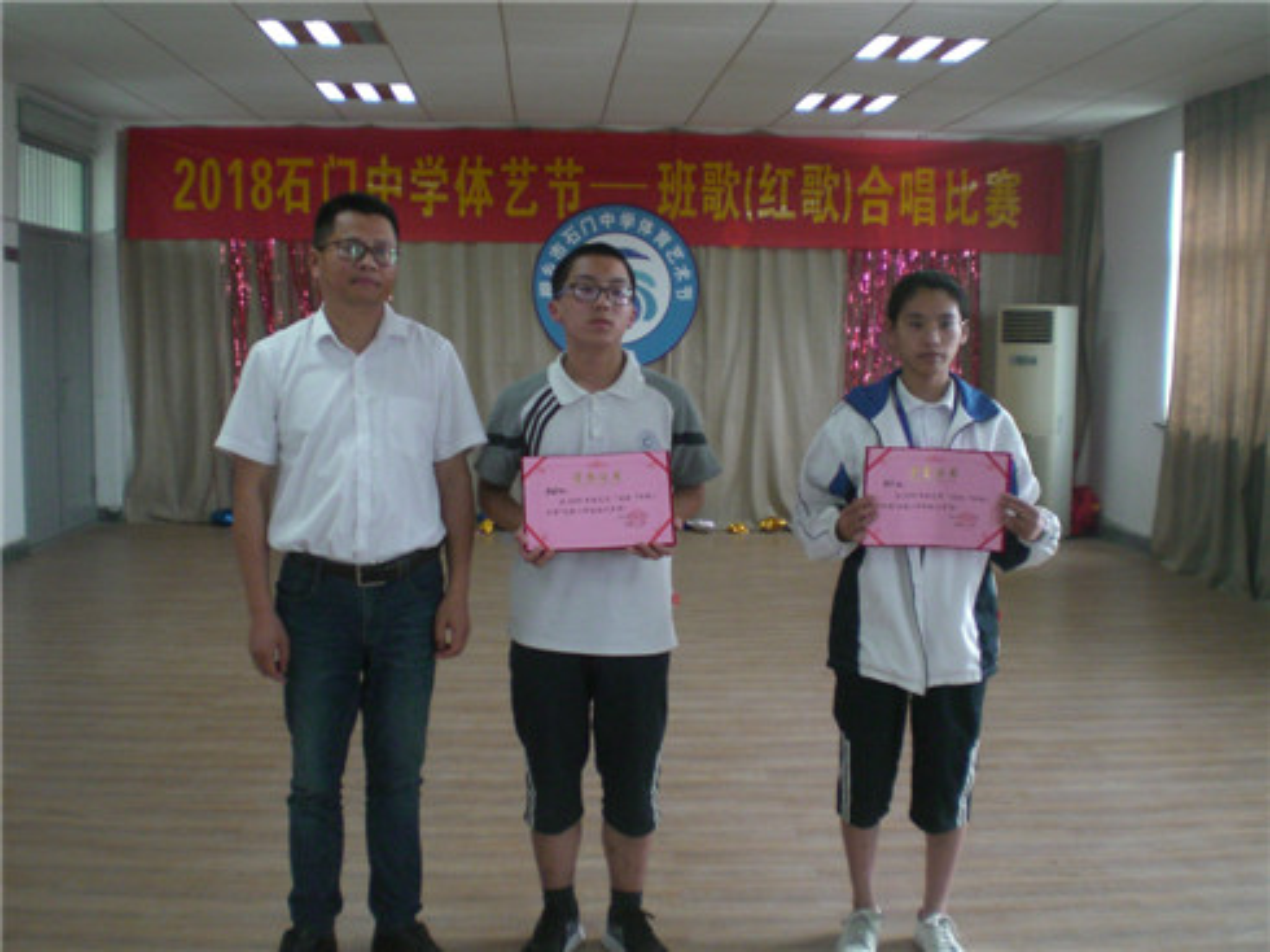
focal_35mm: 38
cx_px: 635
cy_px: 476
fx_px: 1393
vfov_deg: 37.7
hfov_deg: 49.0
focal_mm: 6.3
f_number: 3.1
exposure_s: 1/50
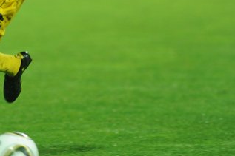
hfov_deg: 2.7
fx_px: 4939
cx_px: -1
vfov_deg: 1.8
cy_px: 1
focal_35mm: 757
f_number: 2.8
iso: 800
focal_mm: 300
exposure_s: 1/320
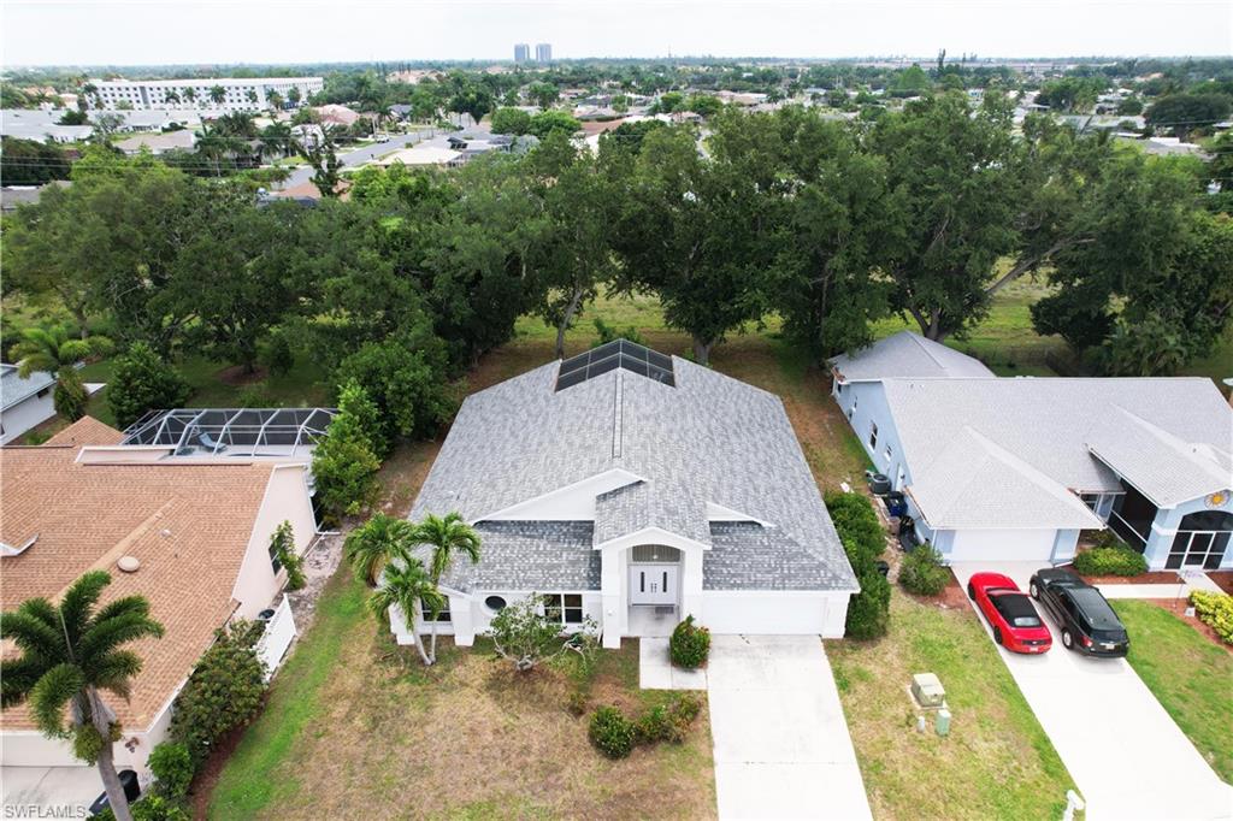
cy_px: 410
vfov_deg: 57.2
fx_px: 753
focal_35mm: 22
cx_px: 616
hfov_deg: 78.6
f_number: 2.8
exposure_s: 1/1500
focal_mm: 8.38
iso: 110
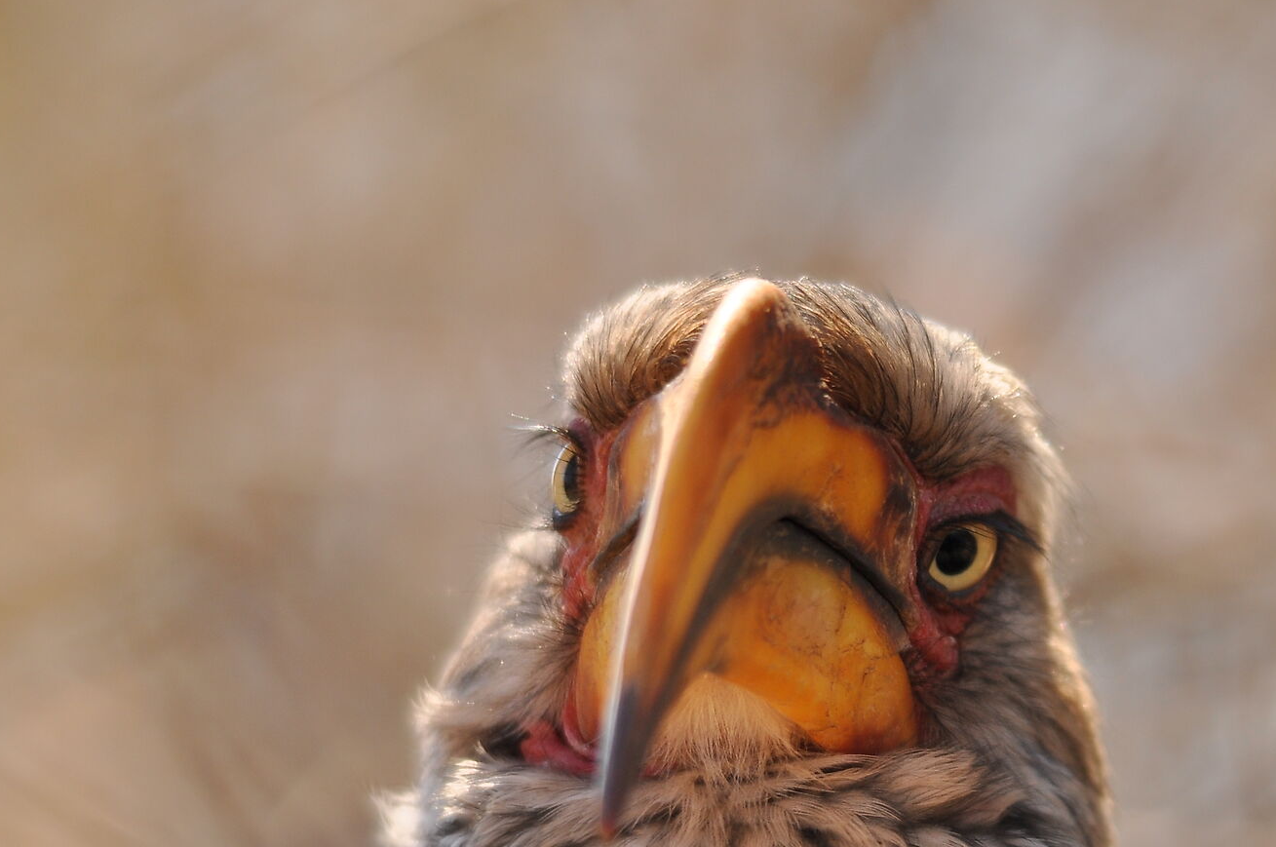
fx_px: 23361
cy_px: 618
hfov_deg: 3.1
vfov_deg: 2.1
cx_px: 1021
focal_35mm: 660
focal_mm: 240
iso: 200
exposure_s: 1/320
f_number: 5.6
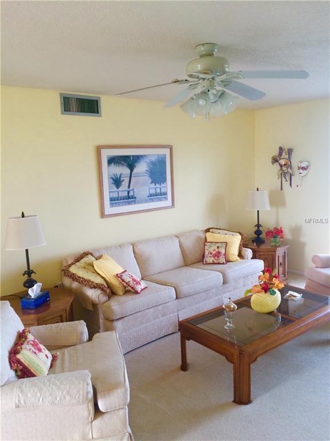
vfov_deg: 61.7
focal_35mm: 29
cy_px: 220
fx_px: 369
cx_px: 165
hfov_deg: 48.2
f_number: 2.2
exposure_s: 1/40
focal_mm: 4.15
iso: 32
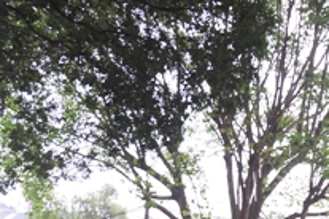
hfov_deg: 22.3
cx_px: 346
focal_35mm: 87
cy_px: 289
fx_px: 795
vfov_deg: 15.0
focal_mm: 30
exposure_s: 1/80
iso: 400
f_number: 5.6
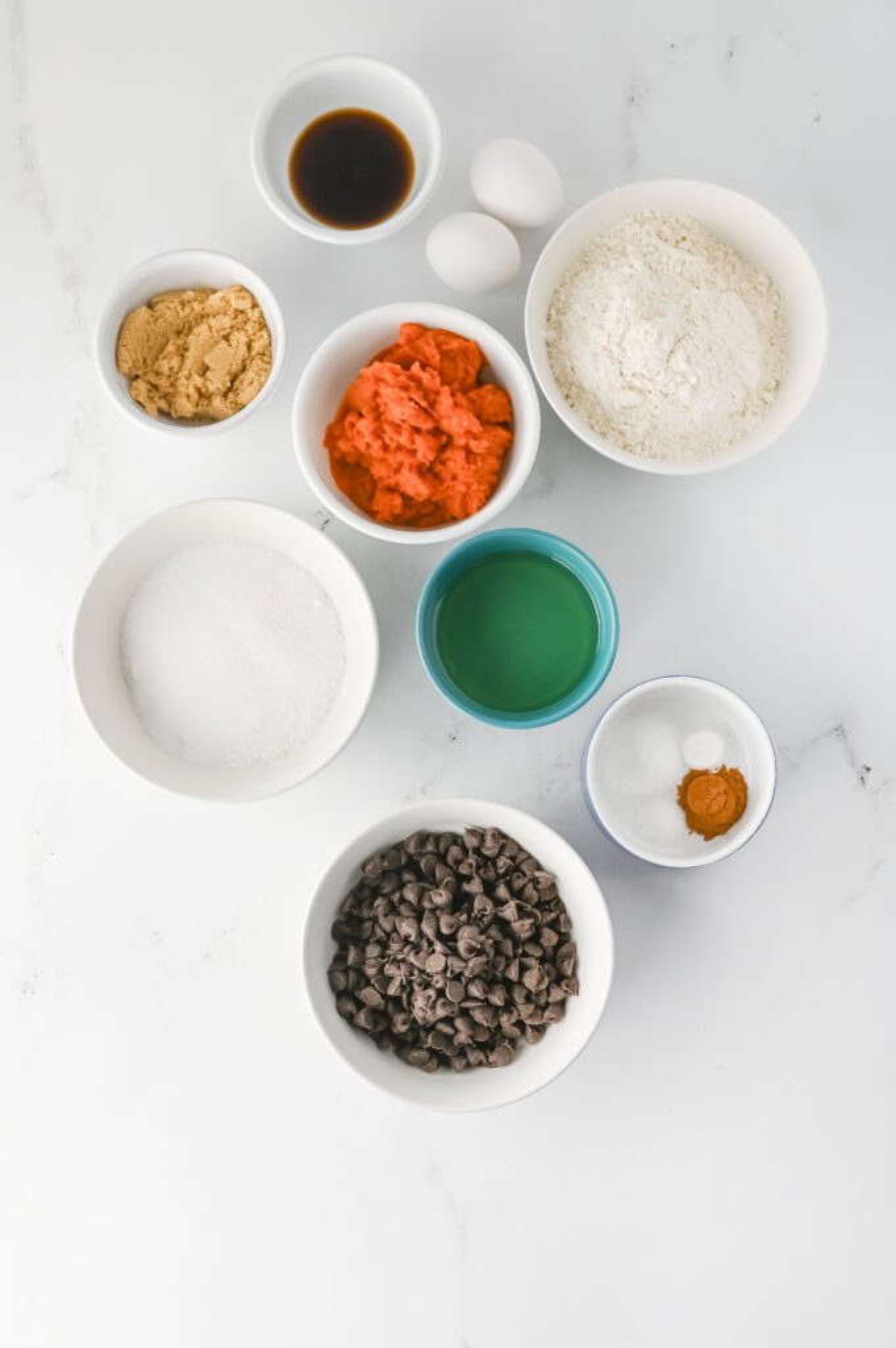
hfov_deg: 26.9
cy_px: 674
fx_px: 1870
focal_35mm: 50
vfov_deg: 39.6
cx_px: 448
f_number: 5
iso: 640
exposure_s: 1/320
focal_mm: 50
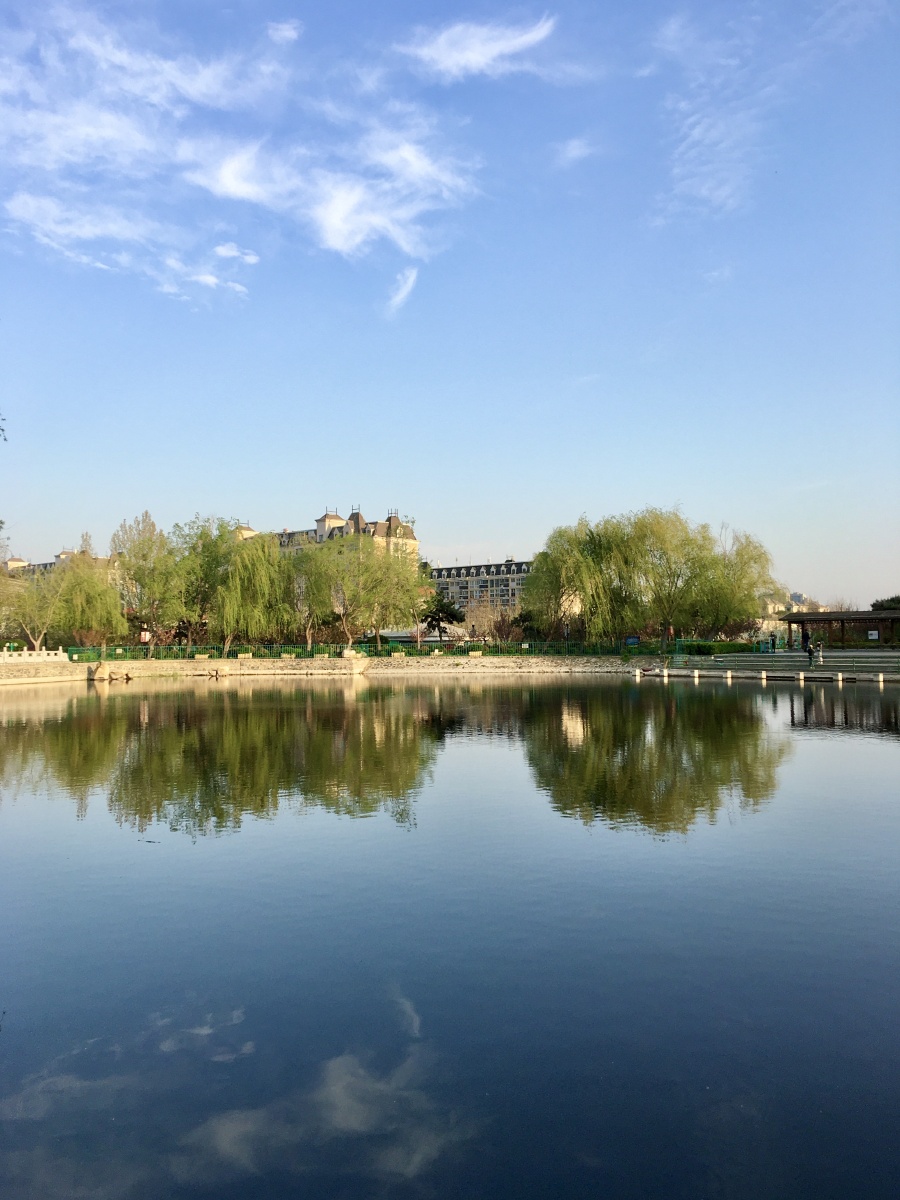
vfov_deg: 61.7
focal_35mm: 29
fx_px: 1005
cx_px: 450
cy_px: 600
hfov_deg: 48.2
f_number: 2.2
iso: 25
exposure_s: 1/610
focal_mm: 4.15
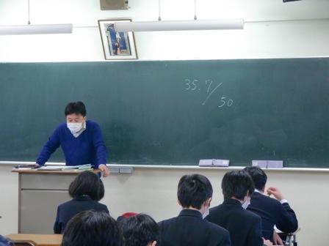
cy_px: 123
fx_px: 846
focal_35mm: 89
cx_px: 164
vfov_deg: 16.6
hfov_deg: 22.0
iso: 400
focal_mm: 16
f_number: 4.8
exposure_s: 1/25
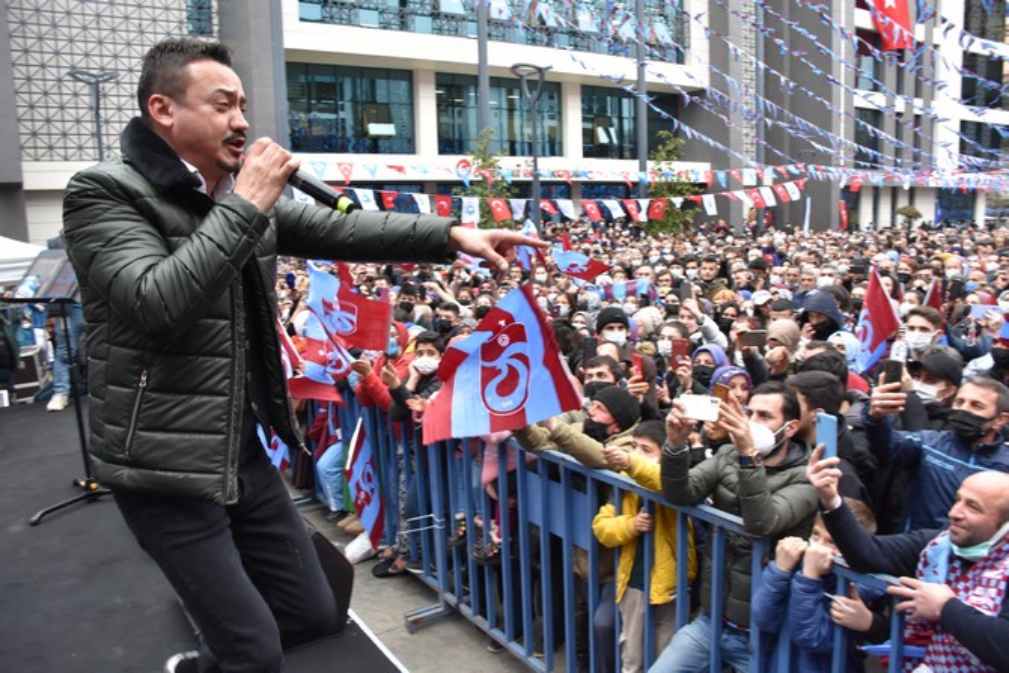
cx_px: 504
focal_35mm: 27
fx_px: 757
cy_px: 336
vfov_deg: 48.0
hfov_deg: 67.4
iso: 800
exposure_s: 1/80
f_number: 4.5
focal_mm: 18
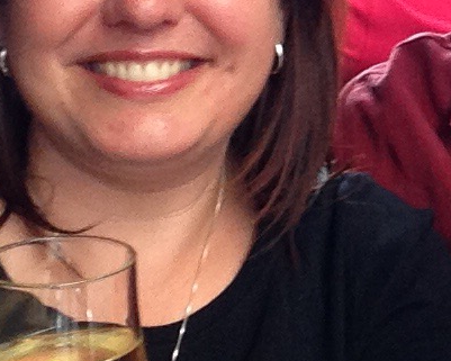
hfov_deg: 17.0
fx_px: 1455
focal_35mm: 109
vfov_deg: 14.0
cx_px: 506
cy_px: 18
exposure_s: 1/30
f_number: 2.4
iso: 80
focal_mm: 2.18
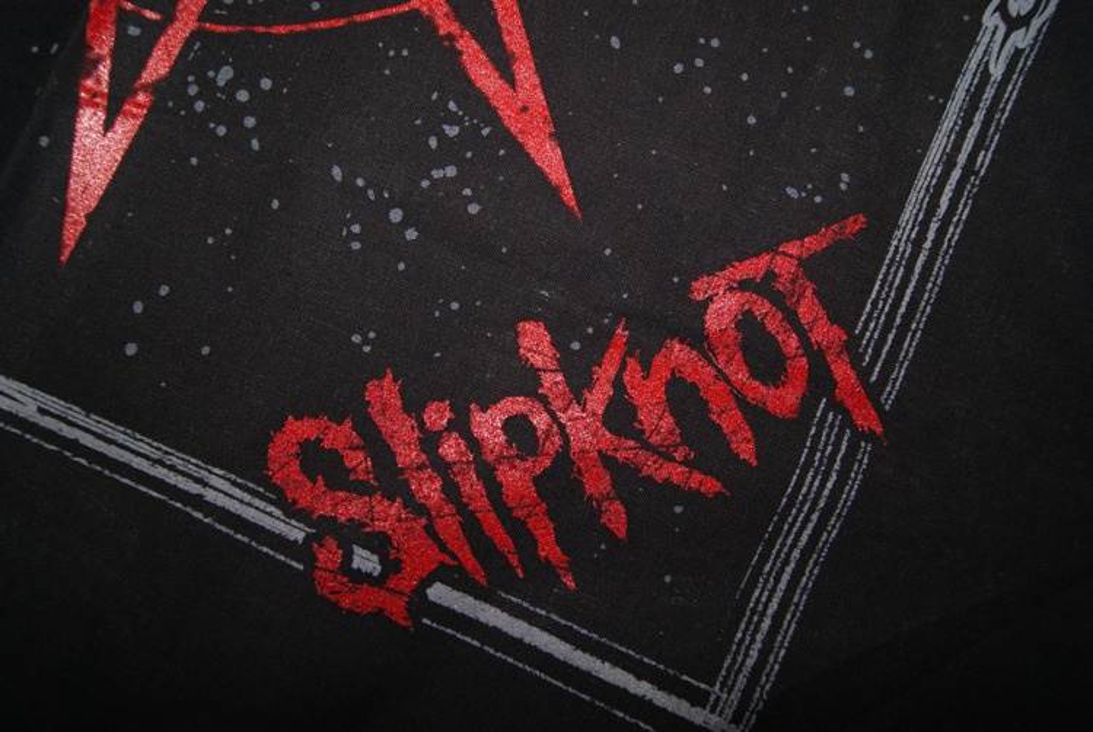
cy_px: 366
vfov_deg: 43.7
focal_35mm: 30
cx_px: 546
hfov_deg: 61.9
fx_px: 912
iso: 400
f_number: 5.6
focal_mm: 20
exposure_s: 1/60
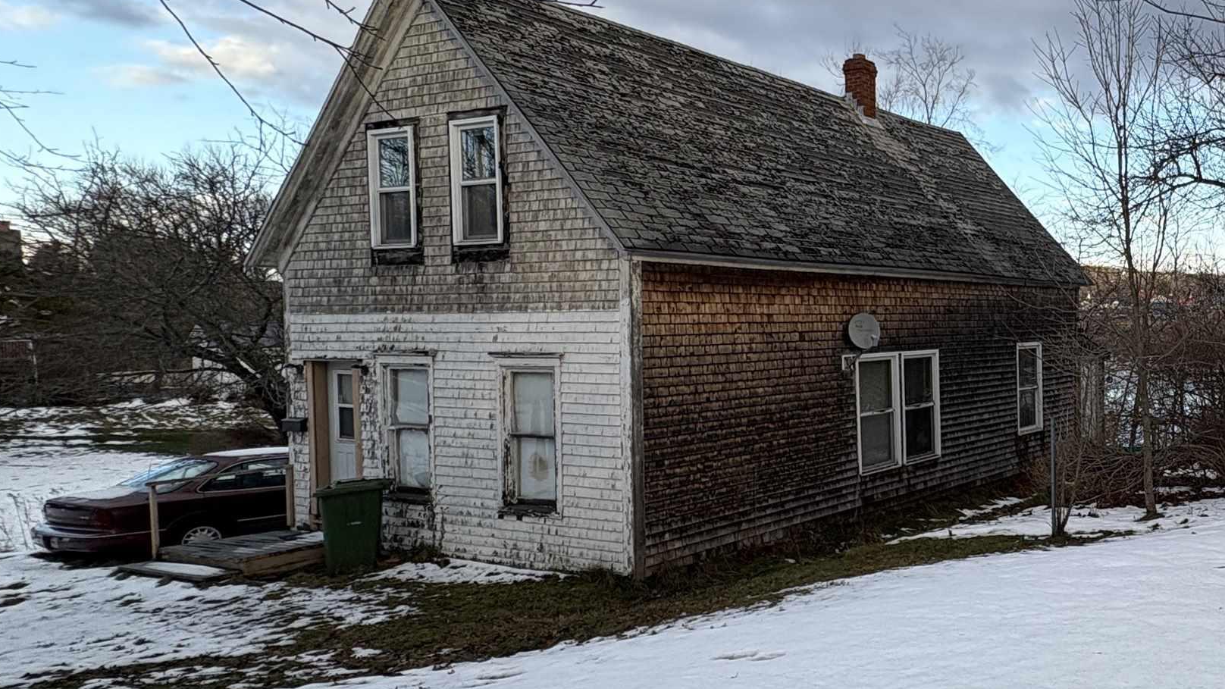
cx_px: 1153
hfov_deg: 55.1
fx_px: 942
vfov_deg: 40.2
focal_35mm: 29
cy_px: 346
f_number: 2.2
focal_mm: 2.22
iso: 50
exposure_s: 1/399
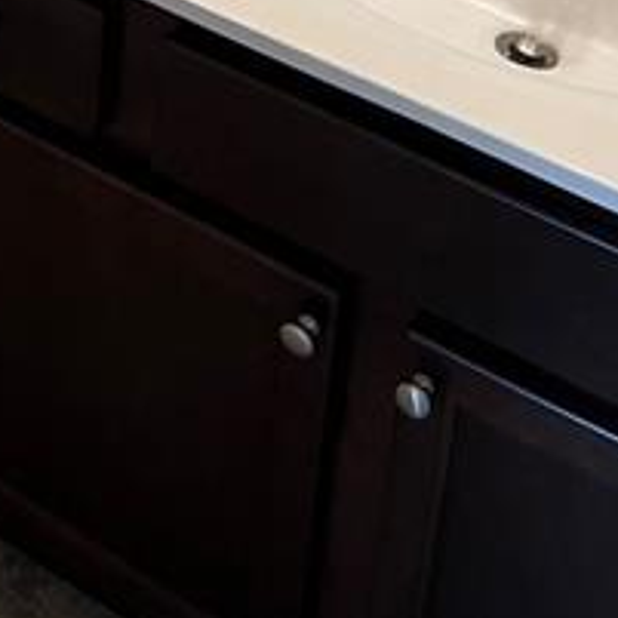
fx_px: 1777
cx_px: -145
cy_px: -541
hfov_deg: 18.6
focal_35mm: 88
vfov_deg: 16.2
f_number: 1.6
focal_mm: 5.1
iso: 125
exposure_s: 1/60
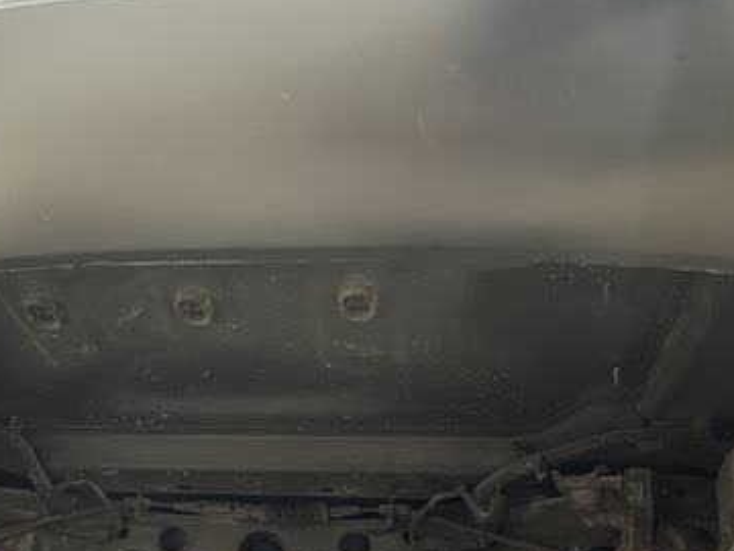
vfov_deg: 35.5
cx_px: 192
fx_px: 848
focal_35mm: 40
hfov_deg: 45.3
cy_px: 386
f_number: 1.78
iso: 1600
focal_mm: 6.86
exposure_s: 1/25
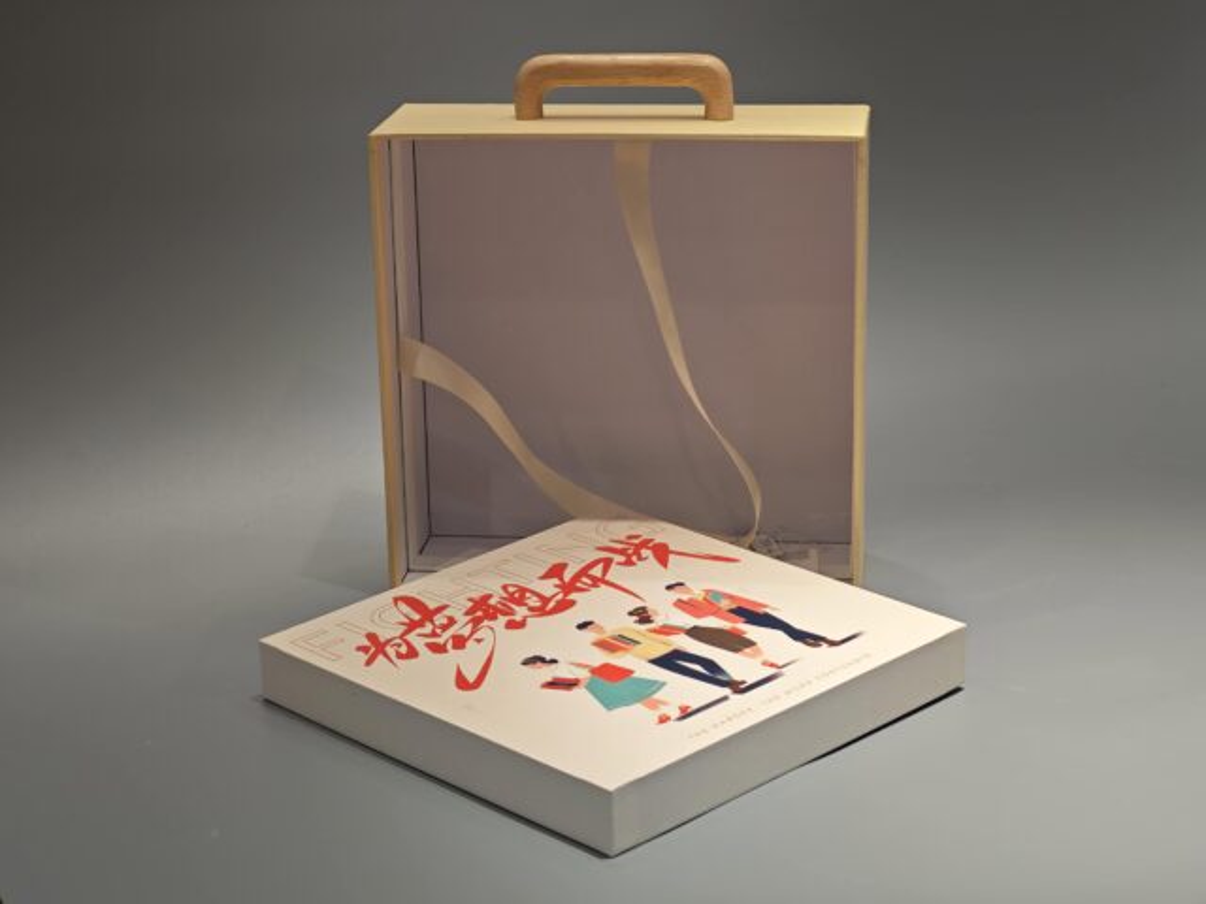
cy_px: 452
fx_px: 2613
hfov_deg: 26.0
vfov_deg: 19.6
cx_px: 603
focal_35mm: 75
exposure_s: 1/100
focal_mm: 10.1
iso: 80
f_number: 2
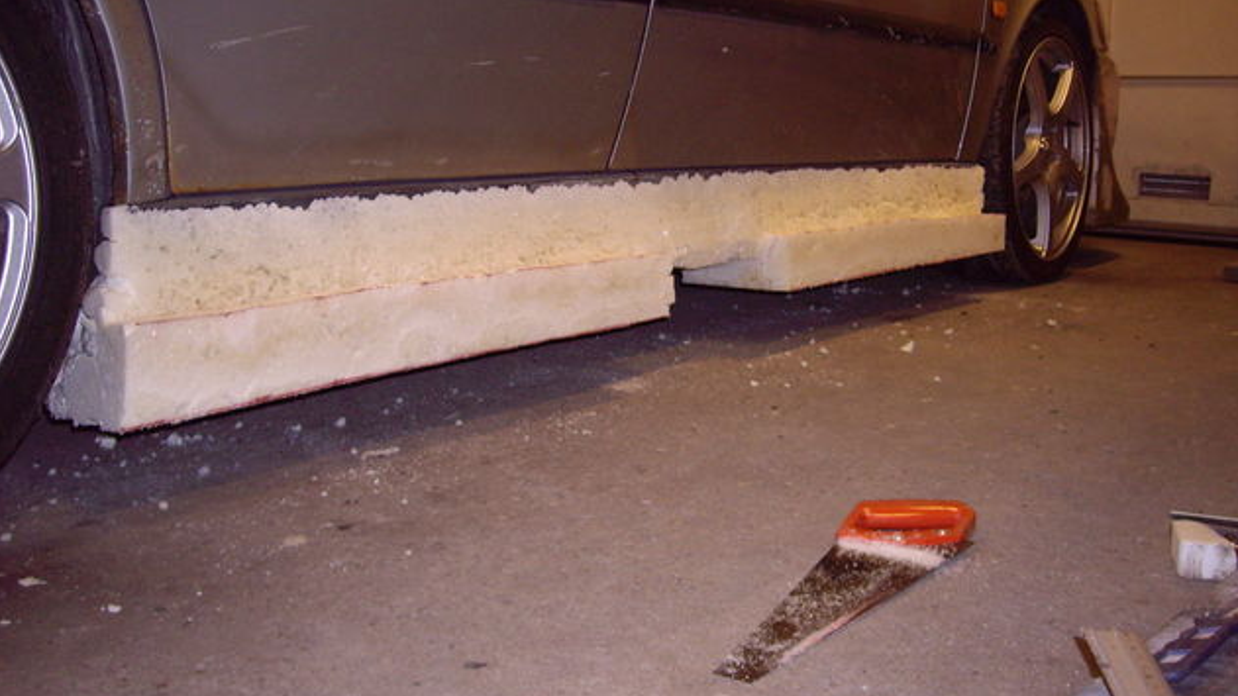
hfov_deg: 48.4
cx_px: 612
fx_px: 1379
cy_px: 294
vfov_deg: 28.3
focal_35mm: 42
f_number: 2.7
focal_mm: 6.2
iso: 200
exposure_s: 1/40
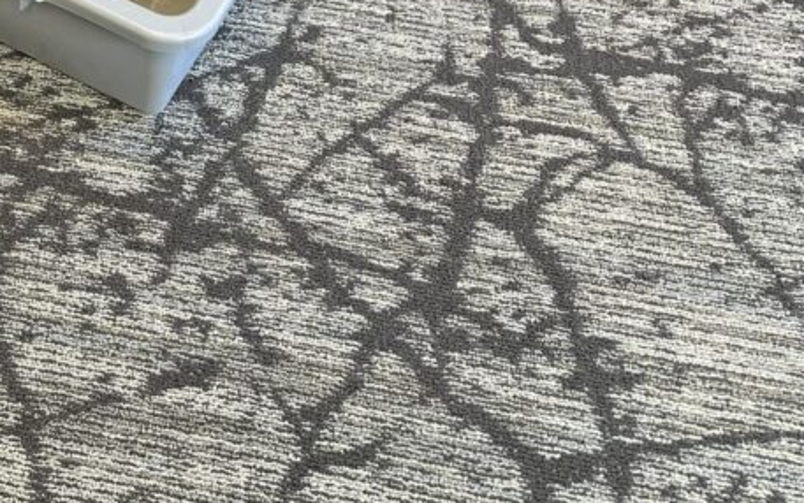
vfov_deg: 20.9
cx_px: -4
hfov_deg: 32.7
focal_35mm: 57
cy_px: -137
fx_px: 1249
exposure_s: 1/60
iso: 125
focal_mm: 6.86
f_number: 1.78
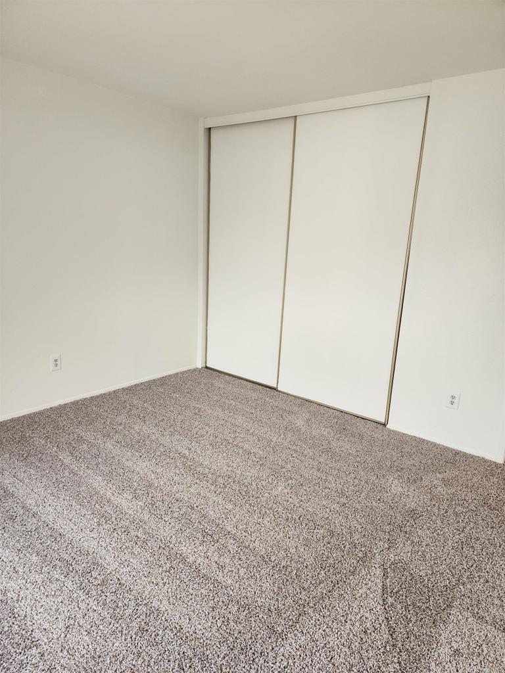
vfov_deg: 73.9
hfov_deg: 58.9
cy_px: 336
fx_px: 447
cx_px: 252
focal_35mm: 23
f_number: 1.8
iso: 160
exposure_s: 1/120
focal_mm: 6.4
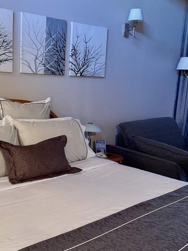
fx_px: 318
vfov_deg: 42.8
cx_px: 64
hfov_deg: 32.6
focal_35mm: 44
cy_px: 144
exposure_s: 1/33
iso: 640
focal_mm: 6.76
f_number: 1.78
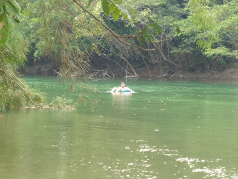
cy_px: 87
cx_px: 118
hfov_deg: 19.3
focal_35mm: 102
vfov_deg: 14.5
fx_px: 701
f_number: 5.2
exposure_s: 1/60
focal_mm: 16.1
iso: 320
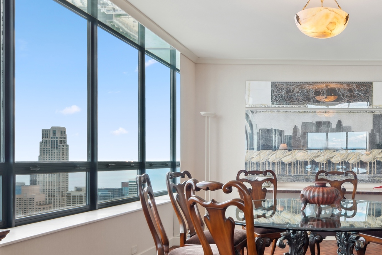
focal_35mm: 37
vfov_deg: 35.5
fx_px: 393
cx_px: 318
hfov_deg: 48.3
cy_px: 176
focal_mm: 21
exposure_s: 1/25
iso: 100
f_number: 10
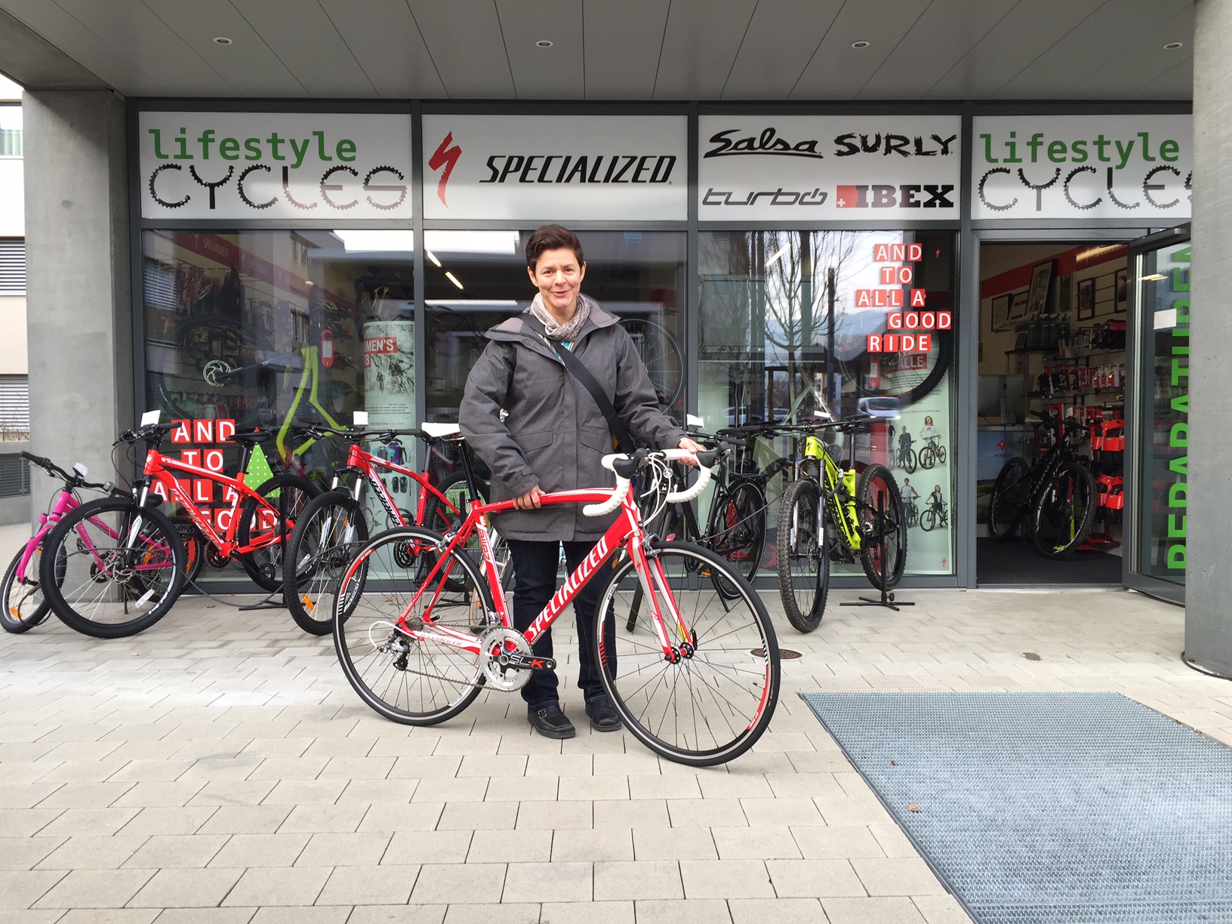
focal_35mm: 29
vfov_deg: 48.2
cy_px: 462
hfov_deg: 61.7
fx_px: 1032
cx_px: 616
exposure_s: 1/120
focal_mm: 4.15
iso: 32
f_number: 2.2
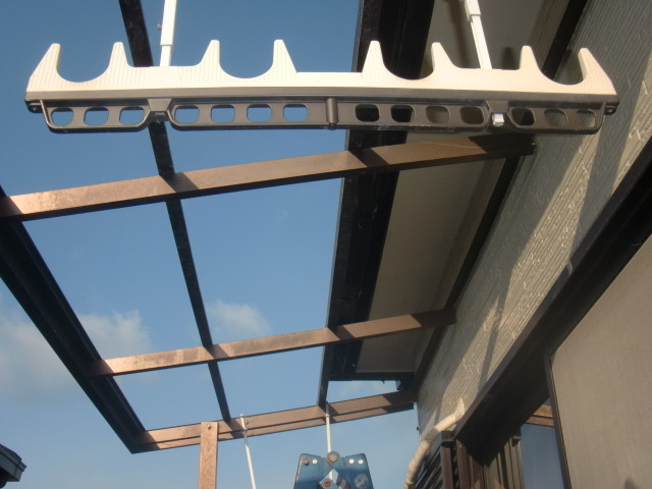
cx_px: 326
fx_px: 716
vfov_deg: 37.7
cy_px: 244
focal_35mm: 38
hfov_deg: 49.0
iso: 64
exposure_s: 1/500
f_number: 3.9
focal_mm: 6.66
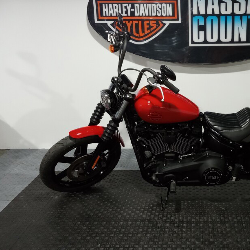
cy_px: 119
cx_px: 197
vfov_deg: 39.2
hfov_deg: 37.9
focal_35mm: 43
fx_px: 351
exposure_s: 1/60
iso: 464
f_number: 2.2
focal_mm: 3.71
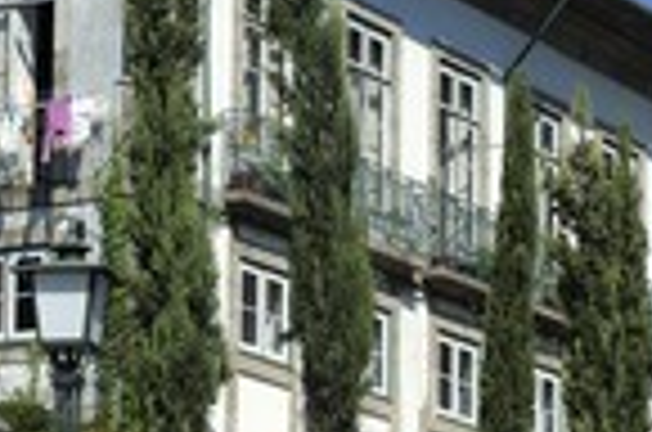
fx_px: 4301
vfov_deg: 5.7
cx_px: 719
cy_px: 342
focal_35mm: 238
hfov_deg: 8.6
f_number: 16
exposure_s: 1/160
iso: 200
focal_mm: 82
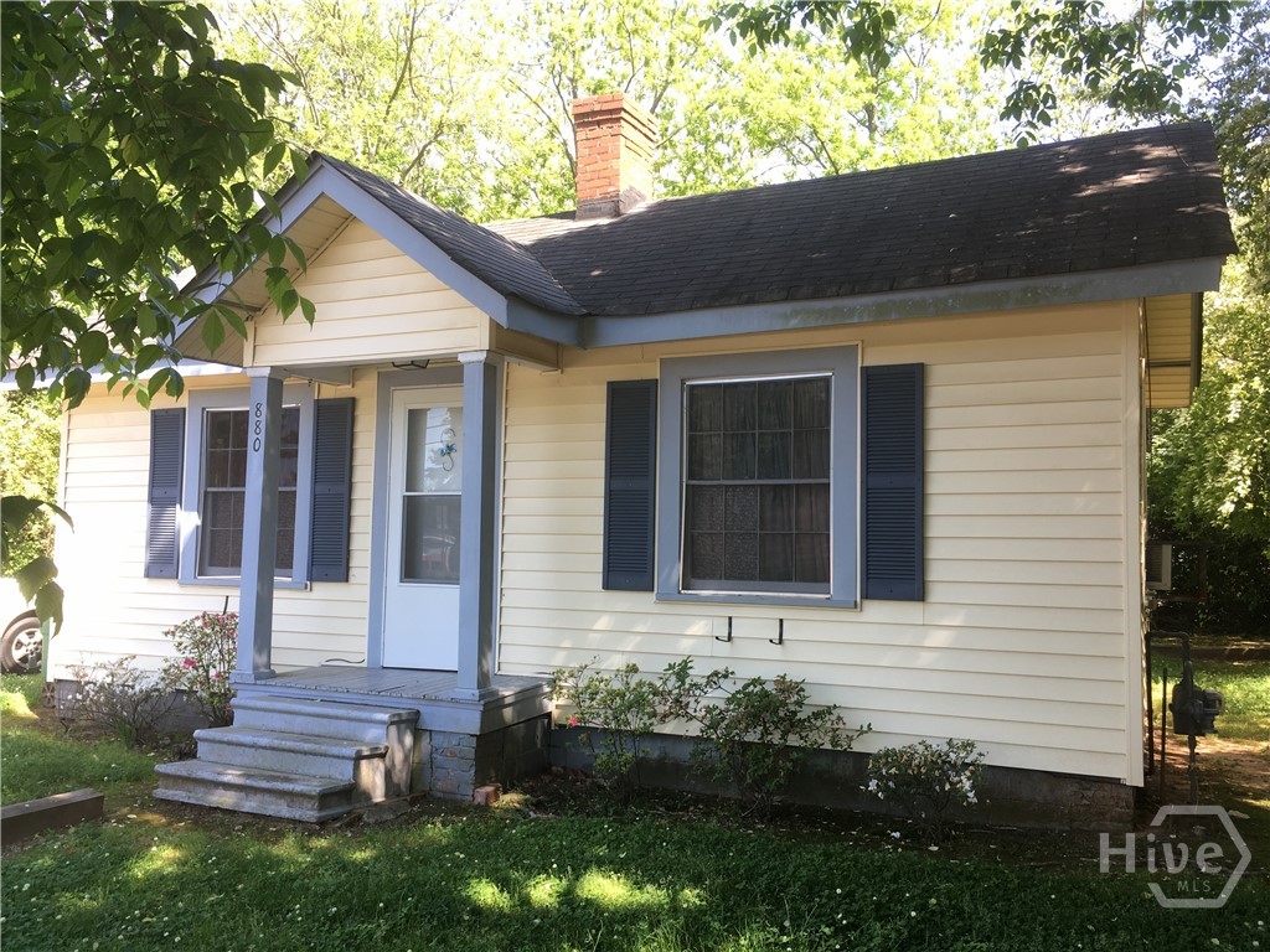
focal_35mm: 29
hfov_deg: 61.7
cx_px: 635
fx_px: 1064
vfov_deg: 48.2
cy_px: 476
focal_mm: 4.15
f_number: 2.2
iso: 25
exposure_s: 1/130
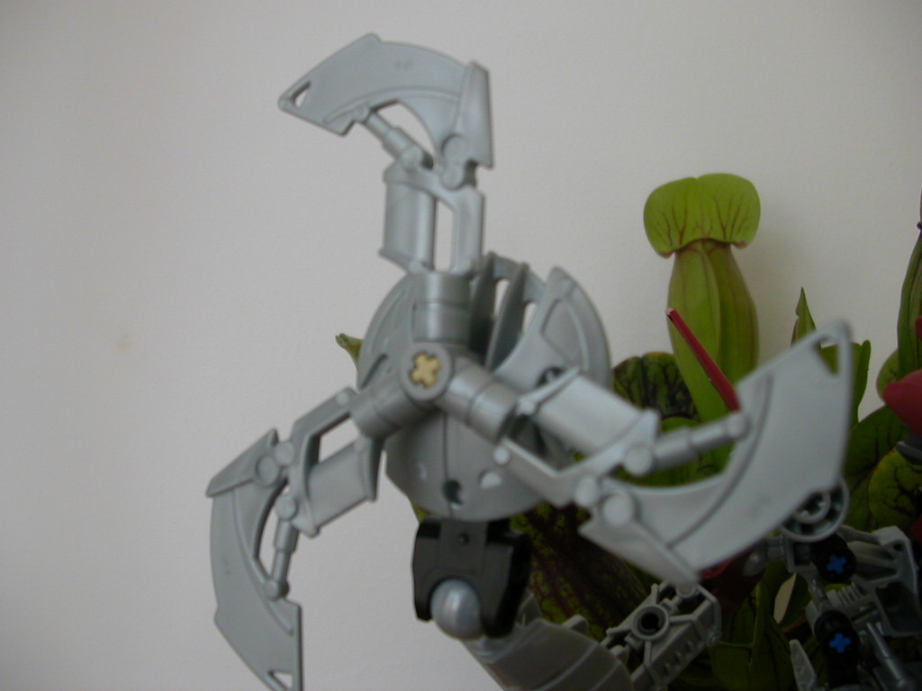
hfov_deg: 50.1
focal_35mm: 37
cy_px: 346
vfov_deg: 38.7
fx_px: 985
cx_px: 461
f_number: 2.7
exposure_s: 1/99.4
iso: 100
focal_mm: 5.6
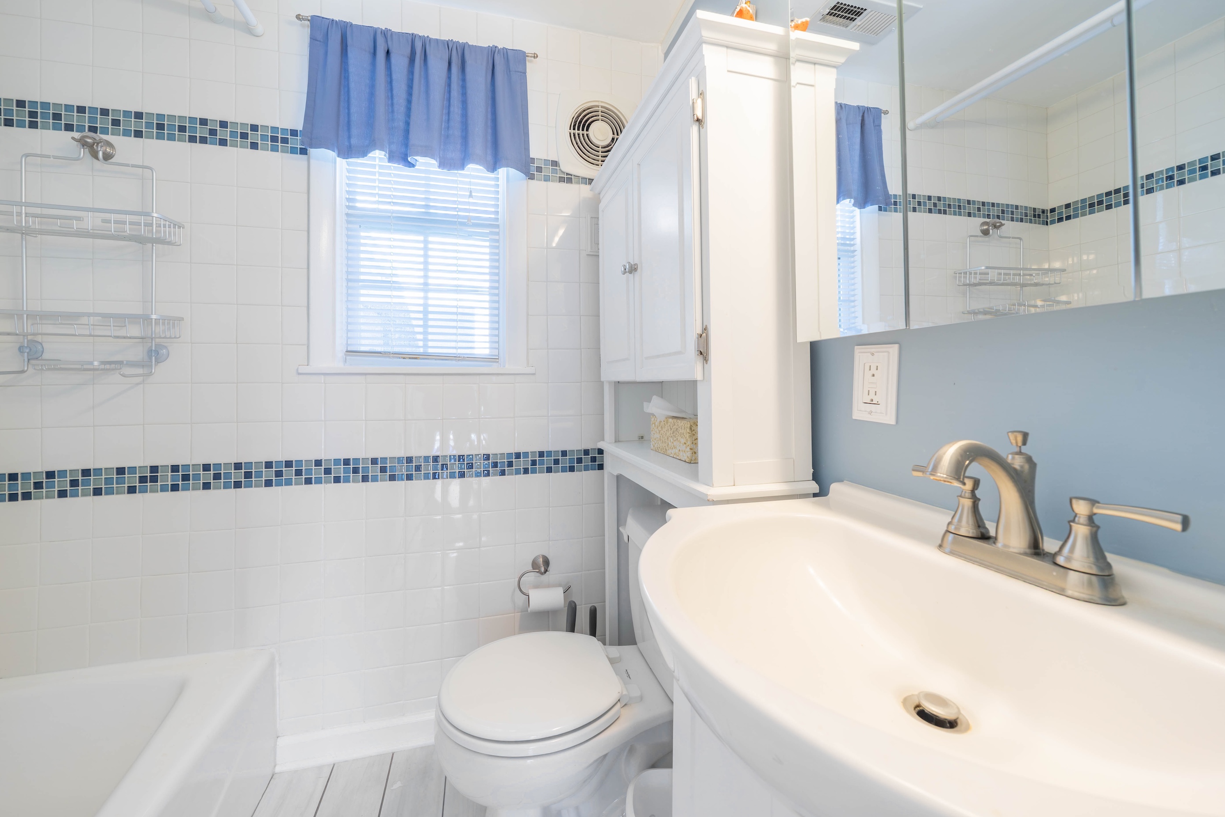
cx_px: 585
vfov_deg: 85.3
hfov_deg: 108.3
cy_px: 378
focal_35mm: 13
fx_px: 442
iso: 640
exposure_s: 1/80
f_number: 8
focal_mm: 12
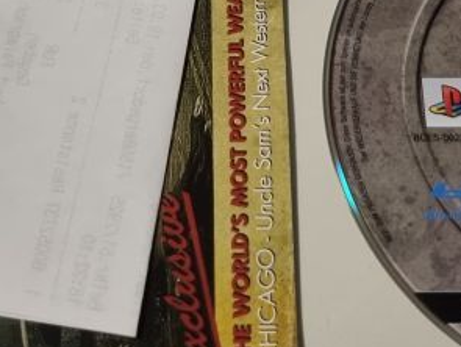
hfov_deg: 22.2
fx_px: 1173
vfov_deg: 15.8
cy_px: -133
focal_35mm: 88
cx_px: 203
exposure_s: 1/50
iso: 250
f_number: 1.8
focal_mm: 5.4
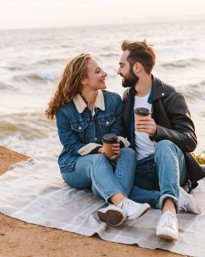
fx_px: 614
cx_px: 128
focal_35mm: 81
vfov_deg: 23.6
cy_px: 128
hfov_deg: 18.9
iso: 200
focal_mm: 57
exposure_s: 1/200
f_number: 3.5
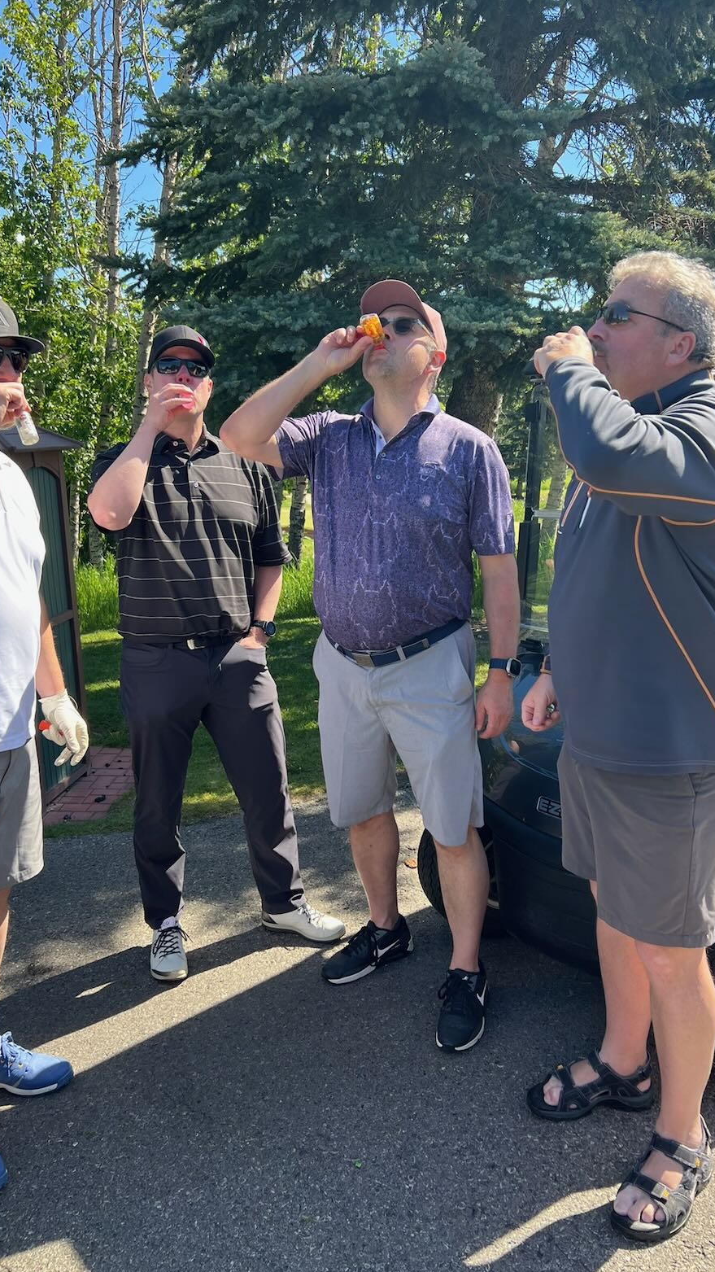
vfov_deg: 66.1
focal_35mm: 29
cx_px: 351
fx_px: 978
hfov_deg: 40.2
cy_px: 636
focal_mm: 5.7
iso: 50
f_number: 1.5
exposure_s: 1/687
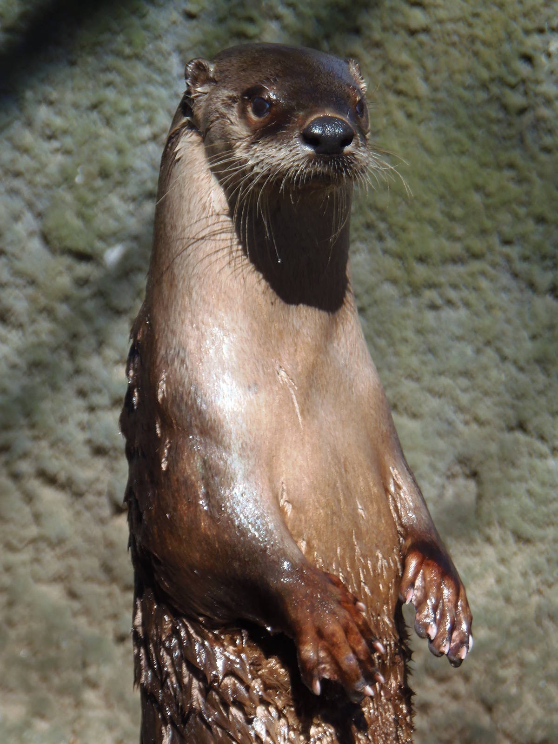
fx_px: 7007
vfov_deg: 6.1
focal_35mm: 326
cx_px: 279
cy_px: 372
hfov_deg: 4.6
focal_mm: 60.4
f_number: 5
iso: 64
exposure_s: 1/200
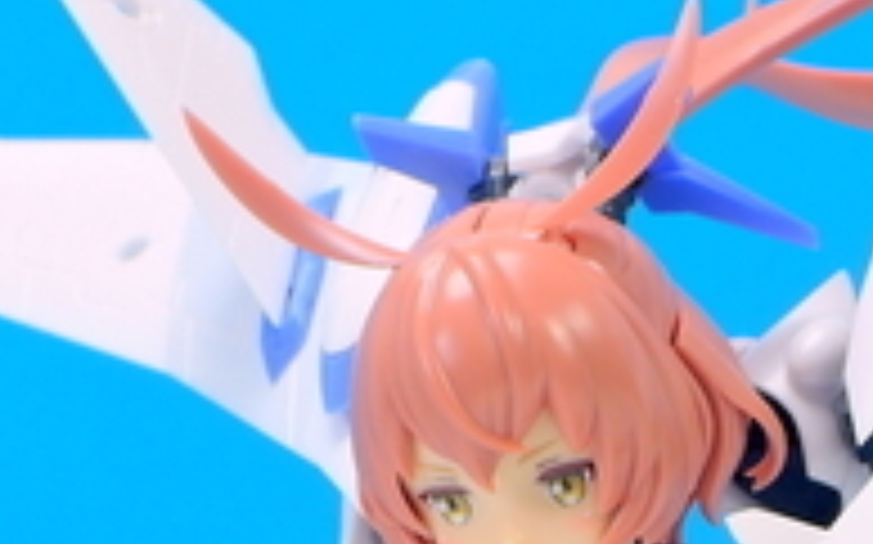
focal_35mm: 311
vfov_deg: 4.2
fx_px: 7395
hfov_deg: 6.7
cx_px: 846
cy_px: 944
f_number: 7.1
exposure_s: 1/1.3
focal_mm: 20.2
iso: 80
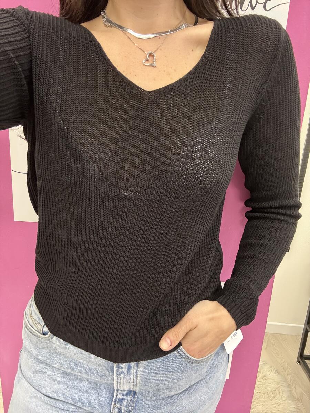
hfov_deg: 58.9
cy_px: 206
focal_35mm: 23
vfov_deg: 73.9
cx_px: 155
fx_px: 275
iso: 200
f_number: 1.9
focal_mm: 2.69
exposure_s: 1/33
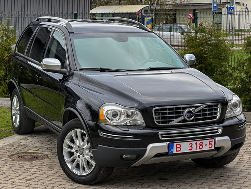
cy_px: 94
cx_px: 126
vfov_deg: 19.2
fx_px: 559
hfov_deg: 25.3
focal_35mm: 77
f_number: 2.8
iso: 32
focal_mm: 9
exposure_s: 1/126
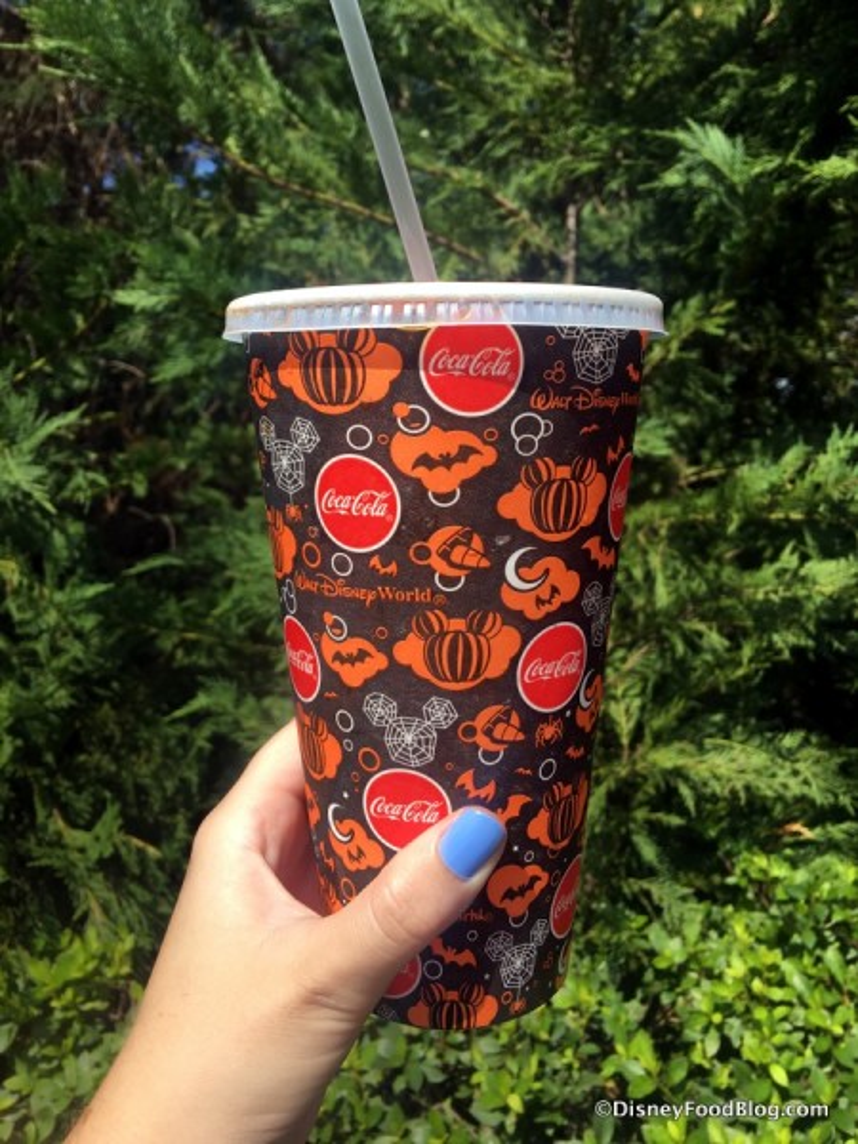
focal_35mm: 29
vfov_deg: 61.7
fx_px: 958
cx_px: 429
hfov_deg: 48.2
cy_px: 572
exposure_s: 1/1261
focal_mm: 4.15
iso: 25
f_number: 2.2
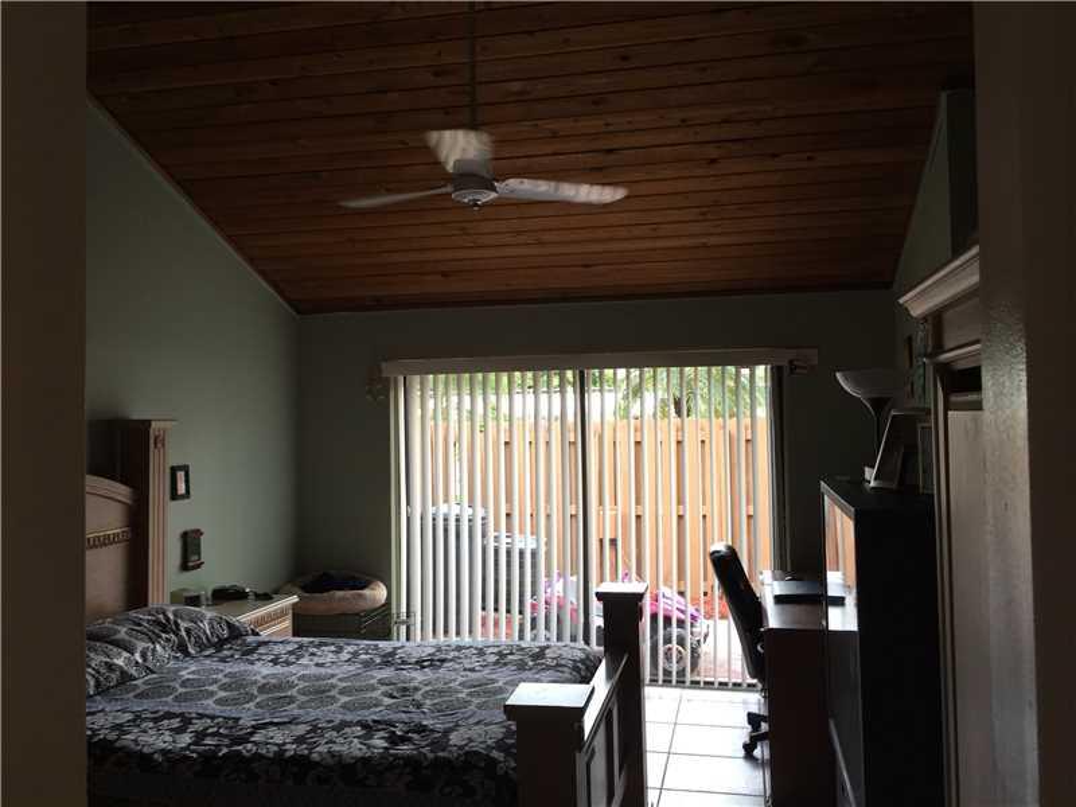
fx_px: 901
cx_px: 538
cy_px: 404
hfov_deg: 61.7
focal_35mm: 29
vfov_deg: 48.2
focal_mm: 4.15
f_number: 2.2
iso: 40
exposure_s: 1/60
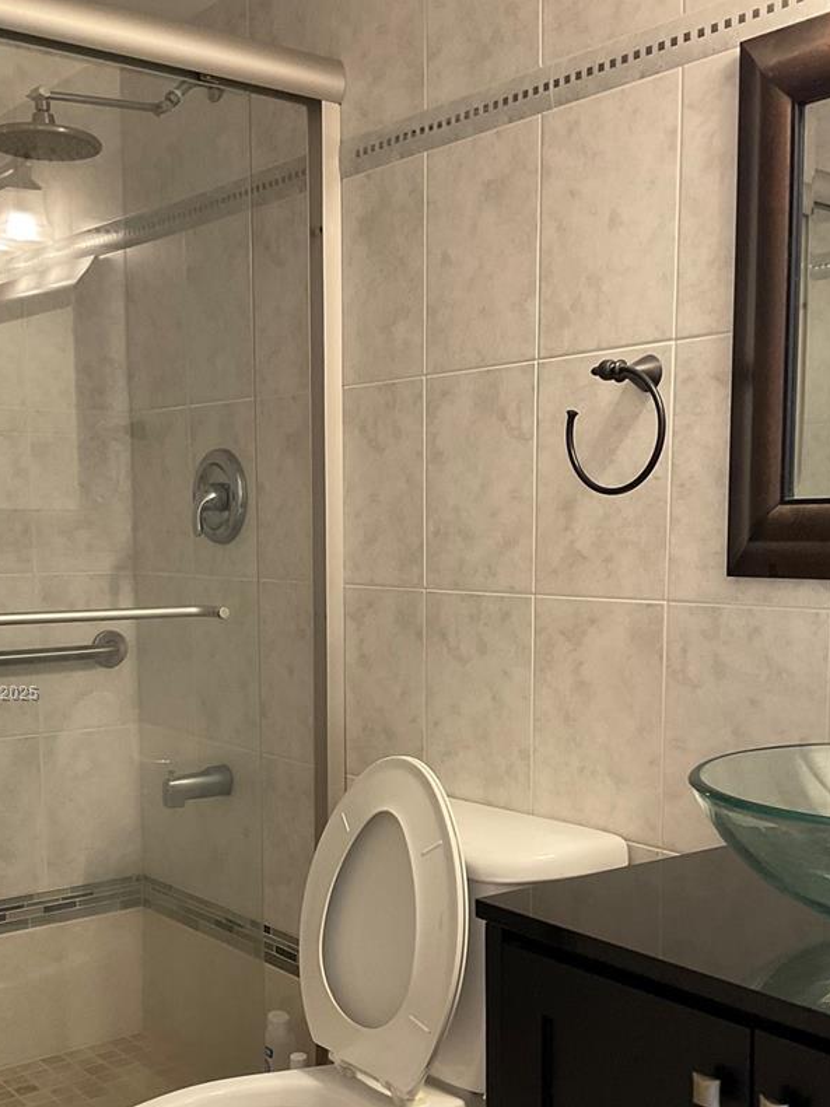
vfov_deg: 42.6
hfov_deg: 32.9
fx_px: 1407
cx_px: 412
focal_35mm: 44
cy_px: 694
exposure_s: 1/60
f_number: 1.8
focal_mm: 3
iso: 100
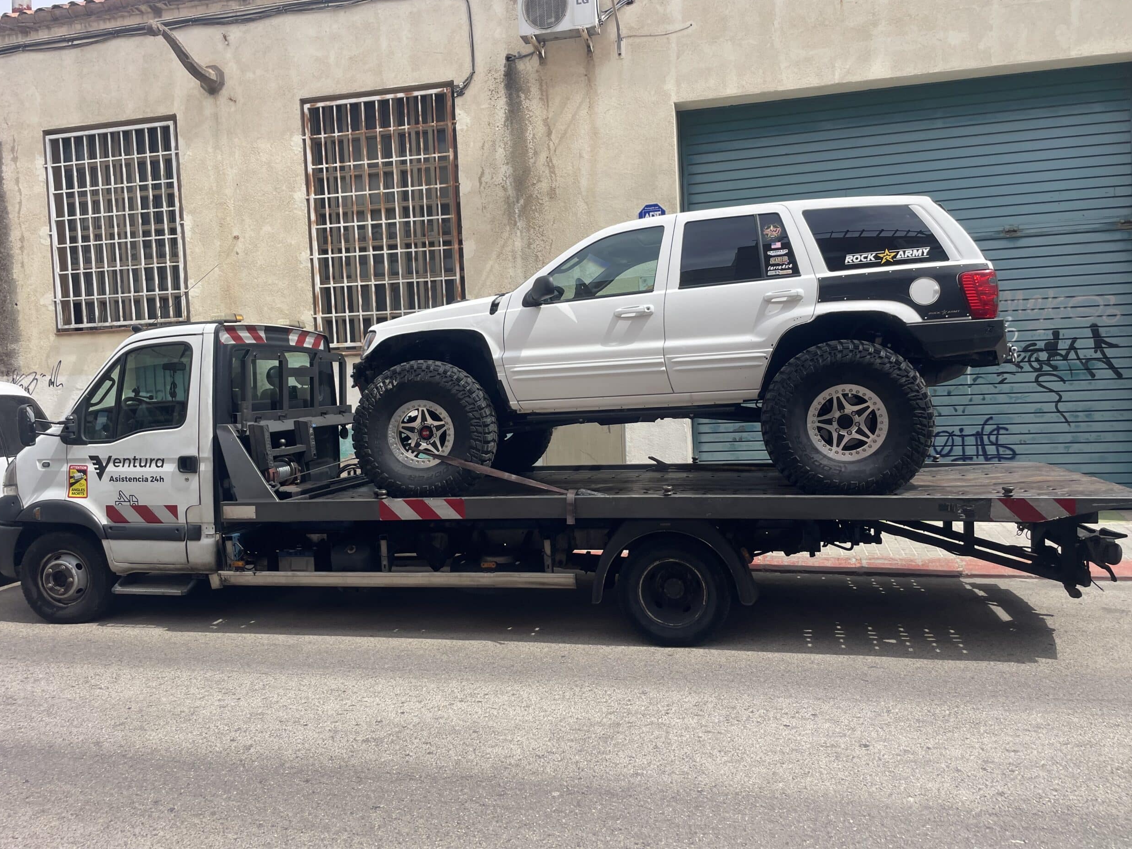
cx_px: 554
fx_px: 883
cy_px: 409
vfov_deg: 51.3
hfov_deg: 65.3
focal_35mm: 27
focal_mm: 4.2
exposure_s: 1/2132
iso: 32
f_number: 1.6
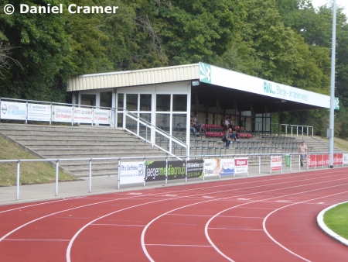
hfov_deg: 18.5
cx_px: 174
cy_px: 131
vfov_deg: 14.0
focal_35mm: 106
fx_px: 1066
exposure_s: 1/125
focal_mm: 19
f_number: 5.1
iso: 80
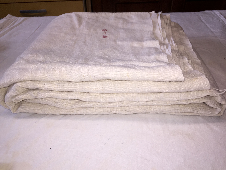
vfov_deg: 48.2
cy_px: 85
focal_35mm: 29
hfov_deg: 61.7
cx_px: 113
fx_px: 189
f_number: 2.2
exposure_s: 1/92
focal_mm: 4.15
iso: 32
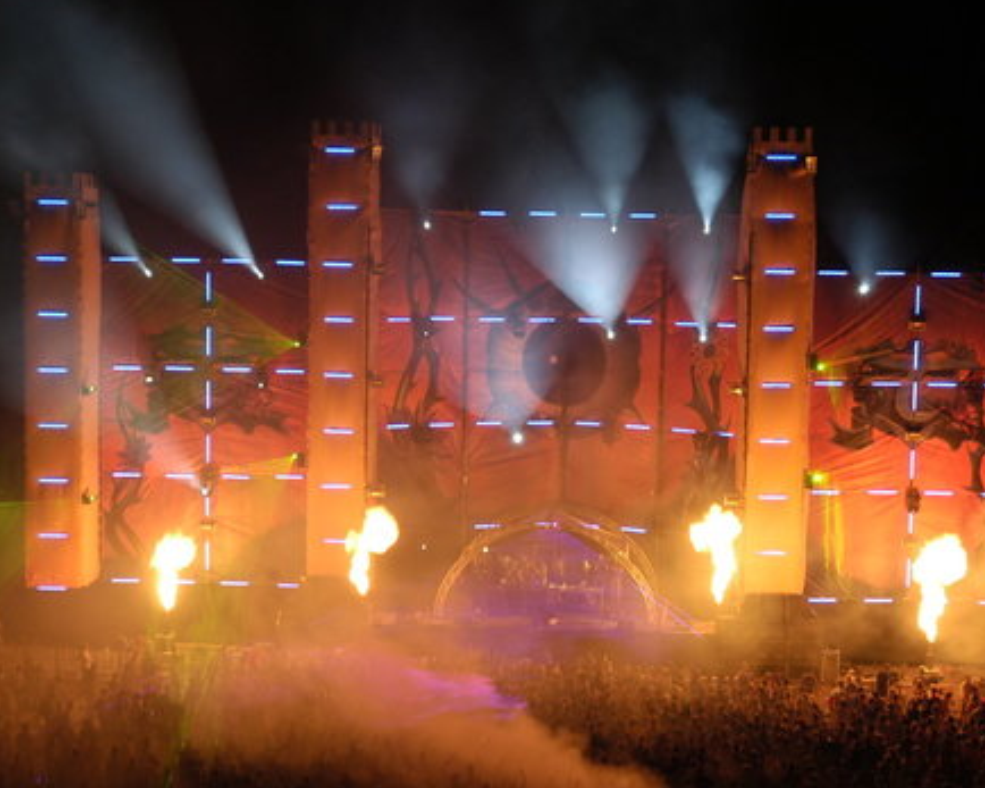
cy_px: 472
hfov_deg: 26.1
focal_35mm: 73
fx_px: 2119
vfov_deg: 21.0
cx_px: 563
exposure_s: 1/5
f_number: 6.3
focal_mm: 35
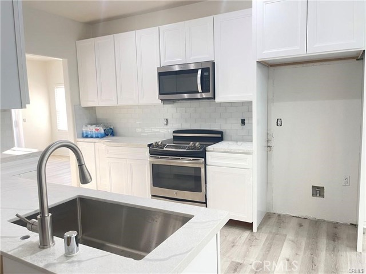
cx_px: 183
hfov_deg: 69.4
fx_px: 264
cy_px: 137
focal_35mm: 25
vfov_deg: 54.9
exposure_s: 1/60
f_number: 1.6
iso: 125
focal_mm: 5.1
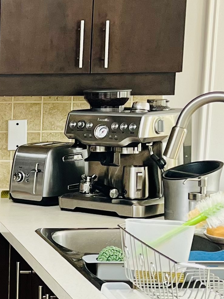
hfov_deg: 12.6
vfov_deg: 18.5
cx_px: -195
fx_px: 914
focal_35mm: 106
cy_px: 206
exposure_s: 1/116
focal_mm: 5.1
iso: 125
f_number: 1.6
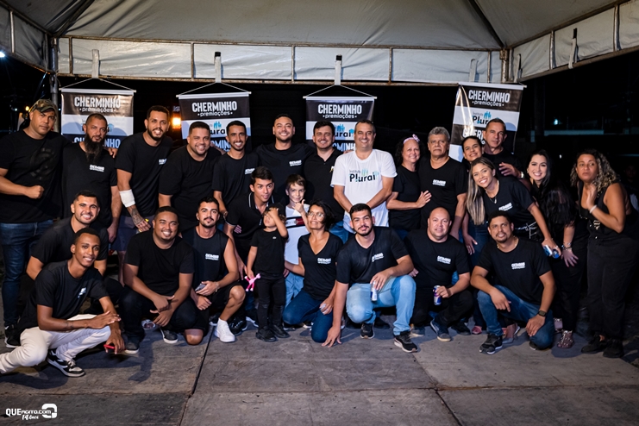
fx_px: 639
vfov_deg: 36.9
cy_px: 213
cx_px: 320
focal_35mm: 36
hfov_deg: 53.1
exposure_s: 1/50
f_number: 3.2
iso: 500
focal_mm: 24
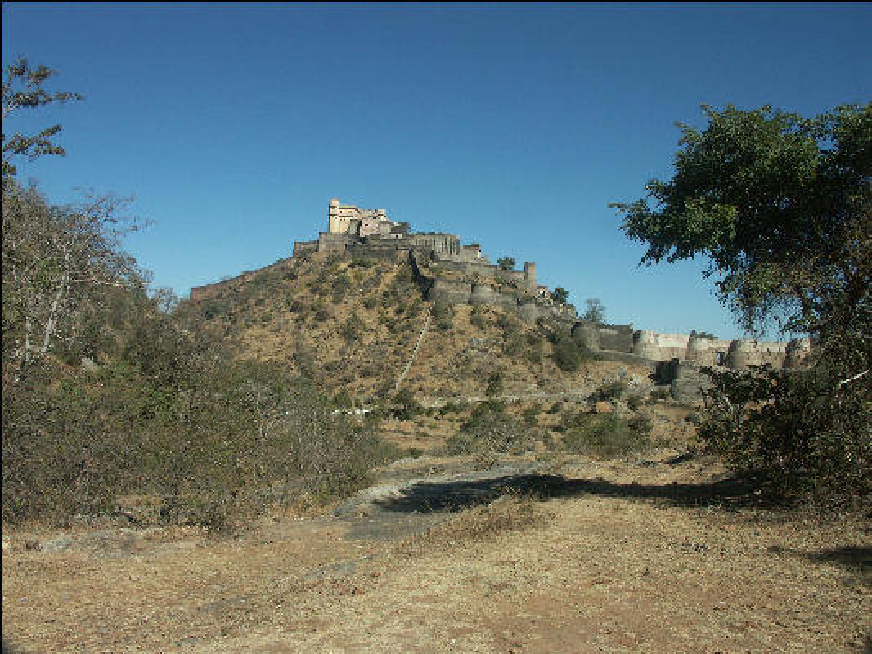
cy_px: 327
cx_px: 436
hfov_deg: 61.6
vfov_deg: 48.2
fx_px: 731
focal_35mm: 29
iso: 100
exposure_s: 1/640
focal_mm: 7.49
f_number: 8
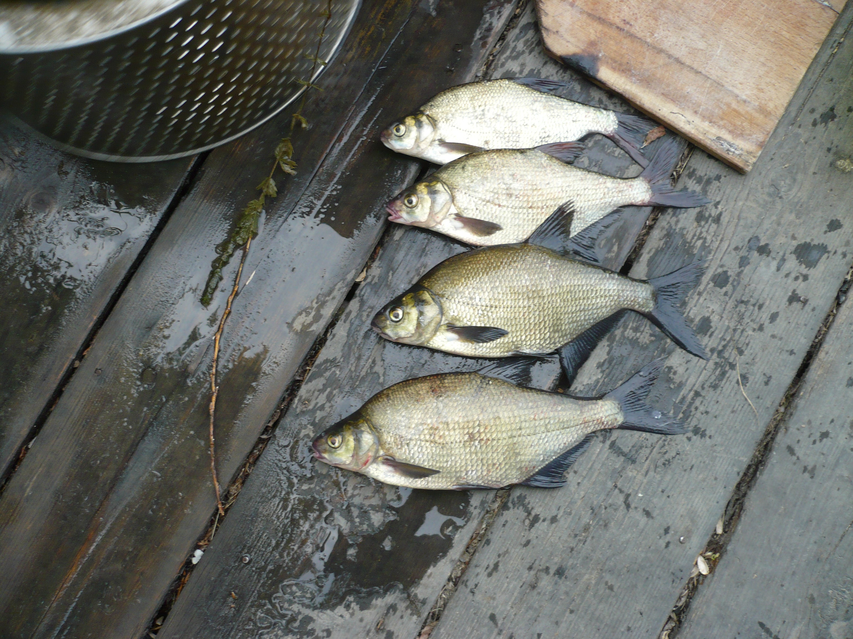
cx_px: 426
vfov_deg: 40.7
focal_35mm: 35
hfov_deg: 52.6
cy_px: 320
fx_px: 862
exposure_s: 1/80
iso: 100
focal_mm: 5.8
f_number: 2.8
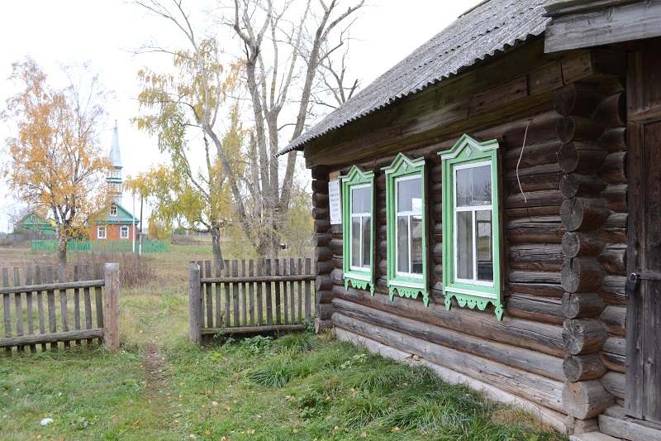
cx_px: 330
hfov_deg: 57.2
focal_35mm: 33
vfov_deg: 40.0
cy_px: 220
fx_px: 606
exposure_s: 1/100
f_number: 5
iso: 400
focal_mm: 22
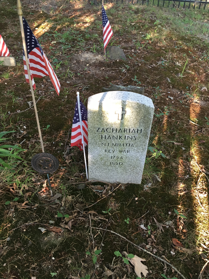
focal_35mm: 29
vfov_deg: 61.7
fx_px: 233
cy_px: 140
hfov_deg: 48.2
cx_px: 104
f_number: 2.2
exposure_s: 1/30
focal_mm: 4.15
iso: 80
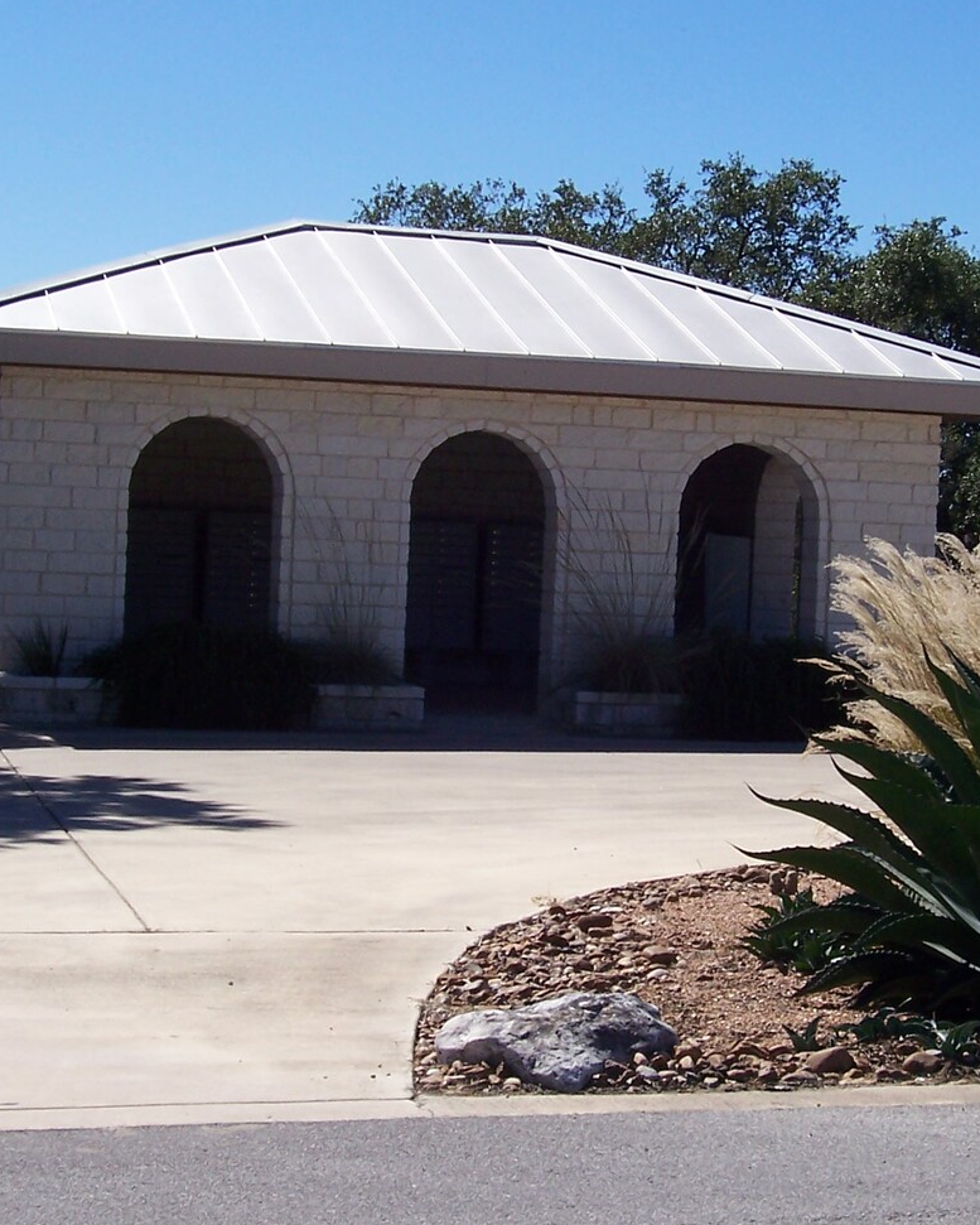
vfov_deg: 23.0
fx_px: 3009
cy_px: 593
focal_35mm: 83
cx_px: 582
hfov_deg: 18.5
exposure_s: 1/500
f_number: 6.7
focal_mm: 8.6
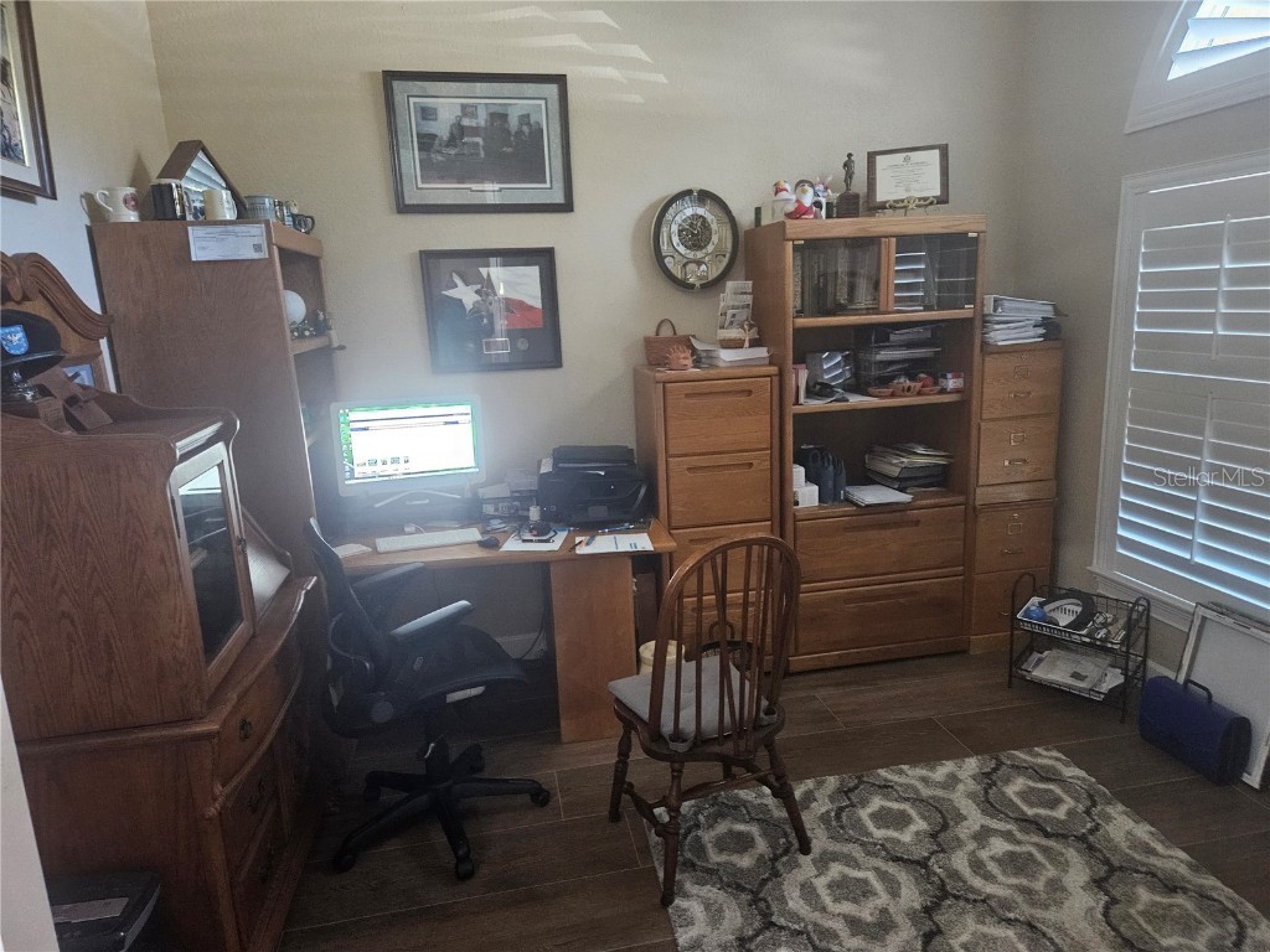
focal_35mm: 23
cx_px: 635
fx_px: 844
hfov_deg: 73.9
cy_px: 476
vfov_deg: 58.9
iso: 500
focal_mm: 5.4
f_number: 1.8
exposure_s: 1/24
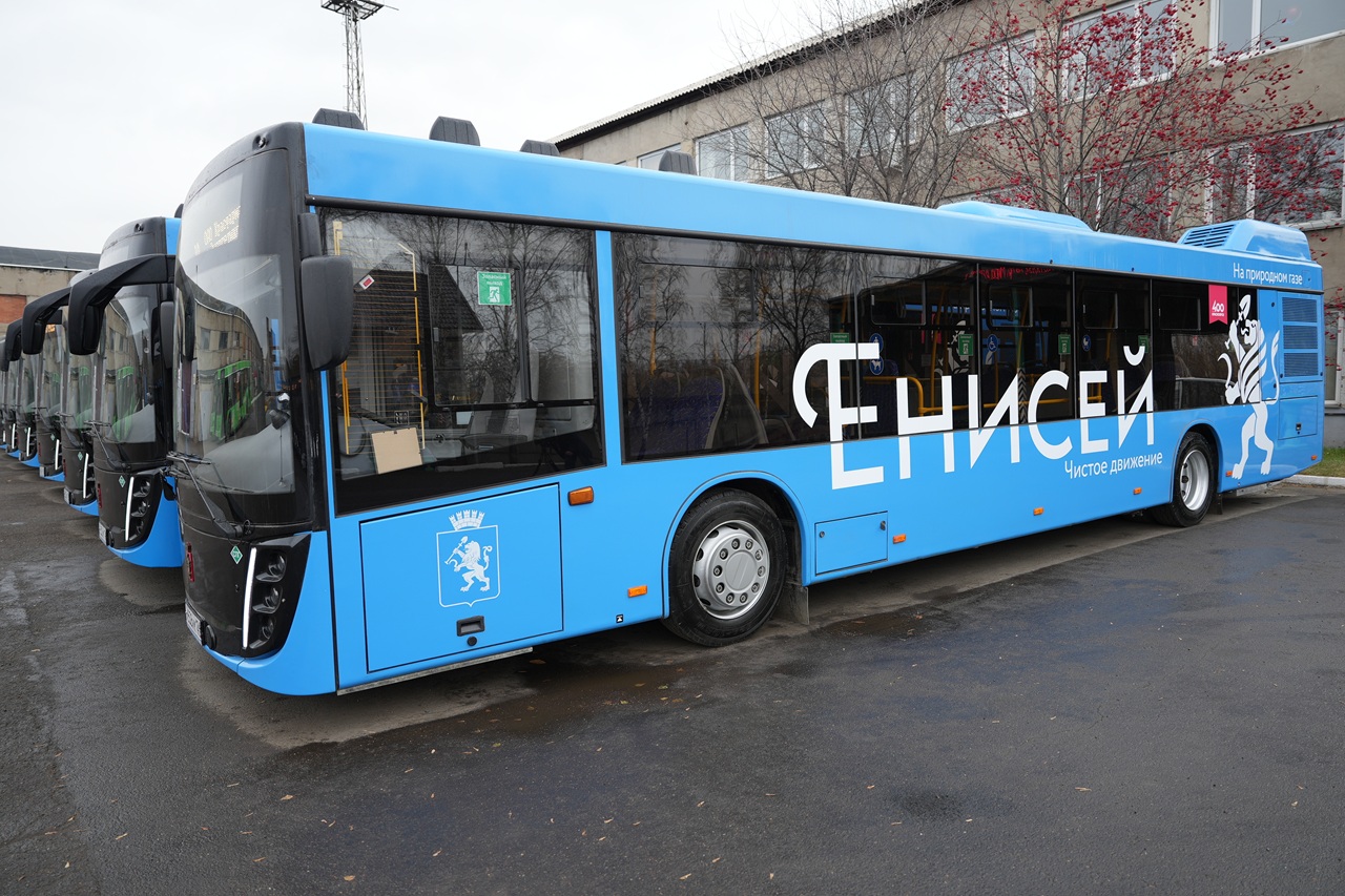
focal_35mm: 24
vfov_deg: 53.1
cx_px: 672
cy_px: 448
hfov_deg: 73.8
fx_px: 896
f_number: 2.8
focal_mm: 24
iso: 100
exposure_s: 1/80
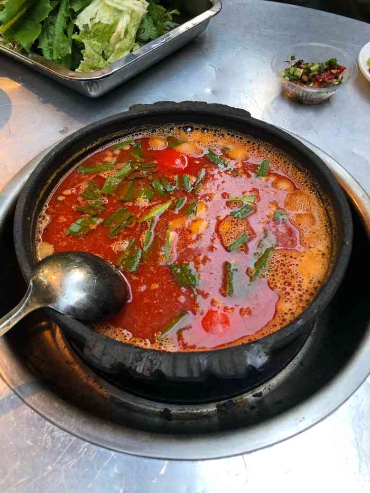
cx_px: 185
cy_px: 246
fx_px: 399
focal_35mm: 28
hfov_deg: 49.8
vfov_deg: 63.4
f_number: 1.8
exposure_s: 1/25
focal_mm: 3.99
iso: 40
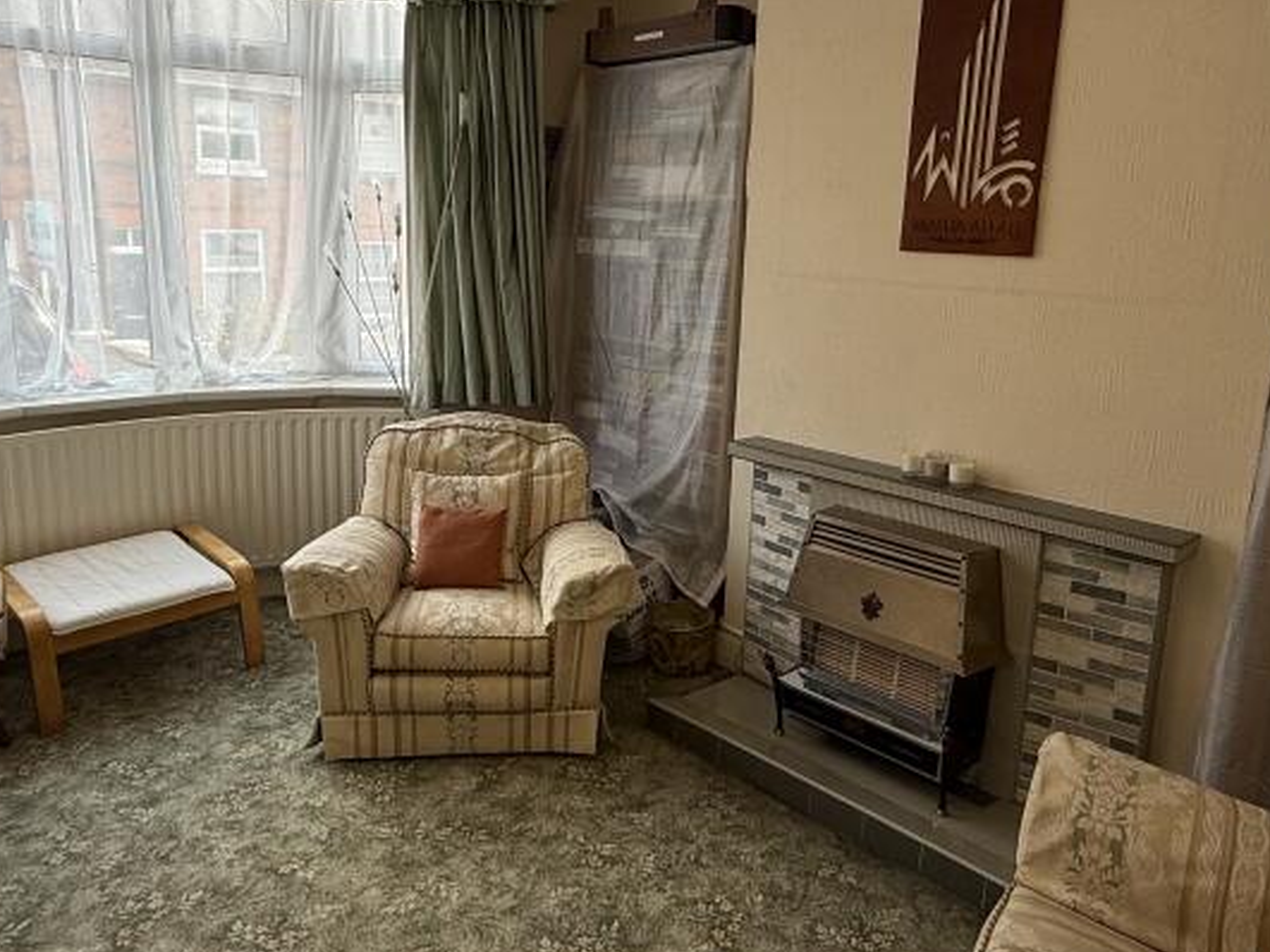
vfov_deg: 51.2
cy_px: 411
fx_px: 990
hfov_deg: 65.3
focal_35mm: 27
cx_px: 612
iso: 40
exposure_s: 1/106
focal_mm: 2.22
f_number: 2.2
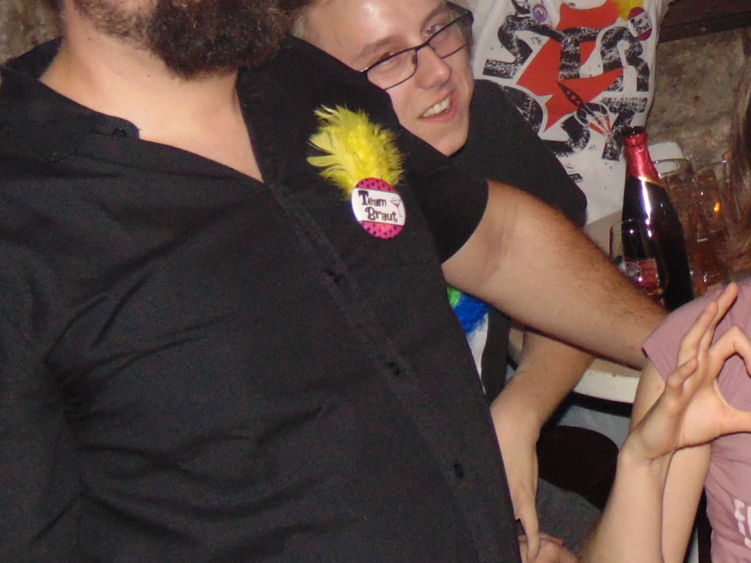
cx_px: 740
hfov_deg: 22.5
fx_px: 1822
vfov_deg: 16.9
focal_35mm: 84
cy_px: -83
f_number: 3
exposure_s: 1/8
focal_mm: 4.5
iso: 200
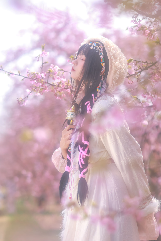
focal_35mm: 84
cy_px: 120
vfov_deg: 24.2
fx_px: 563
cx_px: 80
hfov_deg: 16.3
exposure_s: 1/2000
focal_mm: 85
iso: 100
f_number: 2
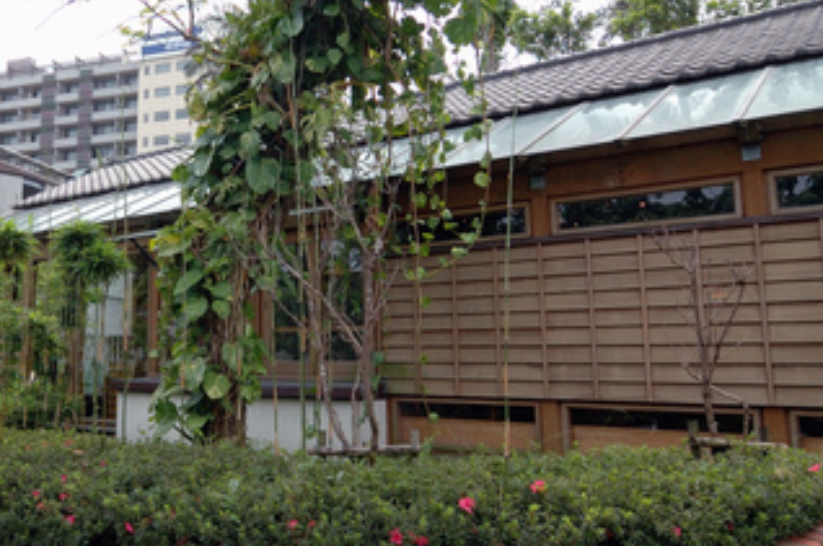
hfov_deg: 53.6
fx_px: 776
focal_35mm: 34
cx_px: 217
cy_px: 252
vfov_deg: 38.7
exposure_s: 1/100
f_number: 8
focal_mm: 12
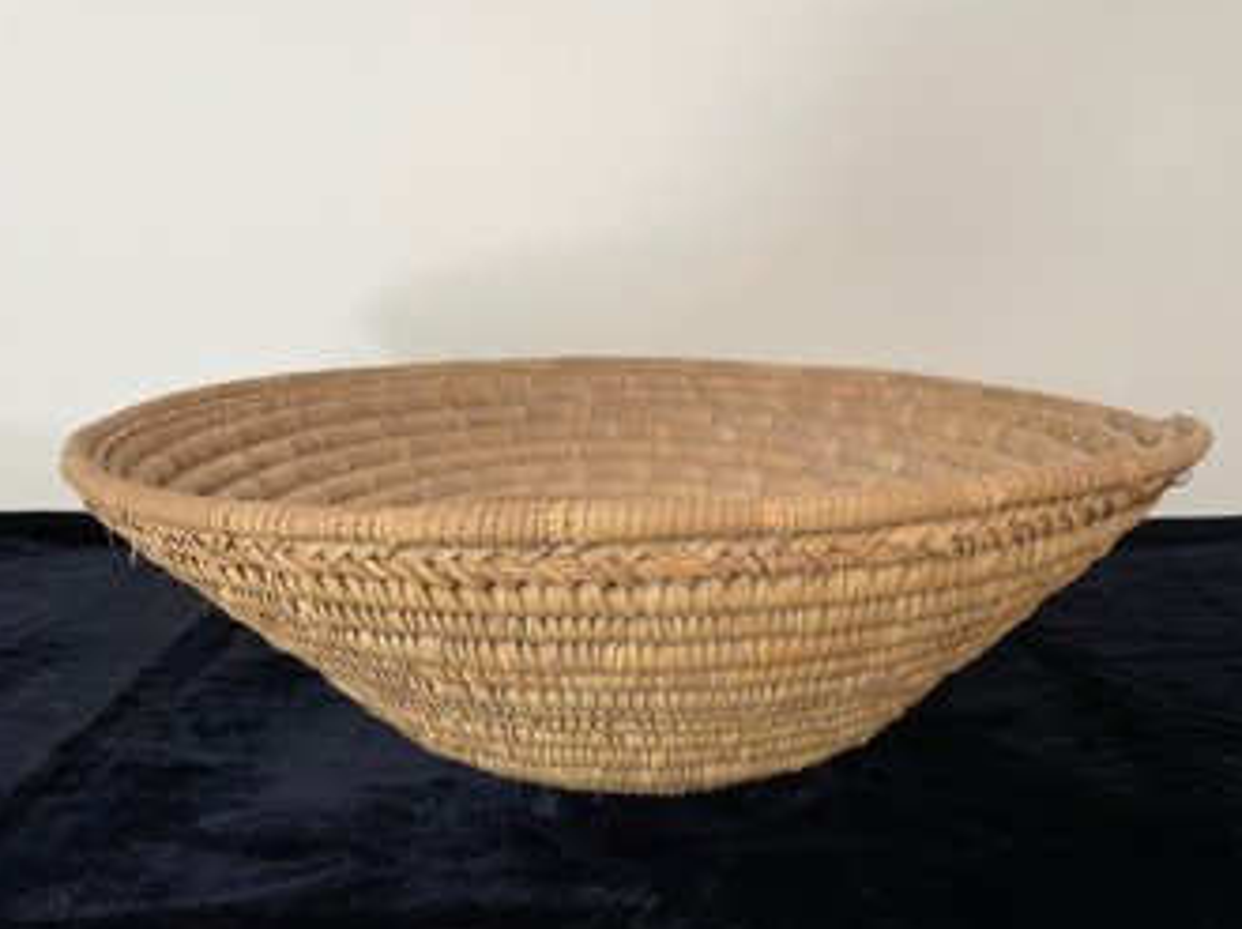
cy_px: 468
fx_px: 968
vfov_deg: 51.3
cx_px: 634
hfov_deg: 65.4
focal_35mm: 27
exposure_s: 1/121
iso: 125
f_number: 1.6
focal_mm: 4.2
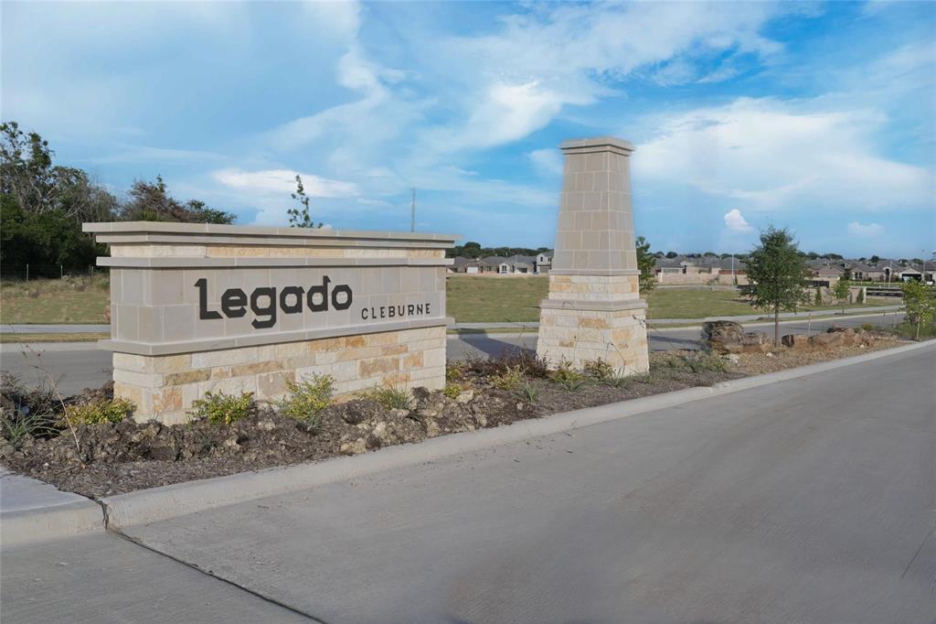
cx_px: 468
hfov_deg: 61.9
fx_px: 780
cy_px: 312
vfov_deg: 43.6
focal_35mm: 30
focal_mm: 30
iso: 200
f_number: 13
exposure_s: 1/640
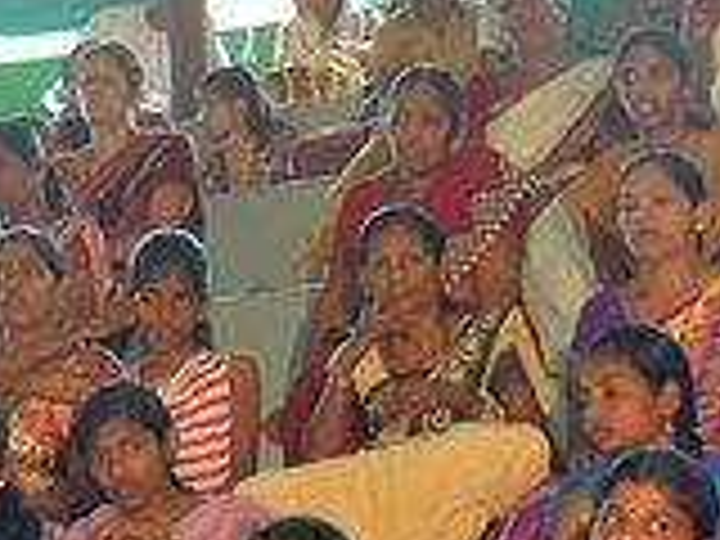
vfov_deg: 7.7
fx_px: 3910
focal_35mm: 188
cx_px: -284
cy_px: 927
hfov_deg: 10.2
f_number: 3.6
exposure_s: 1/40
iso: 800
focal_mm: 8.9
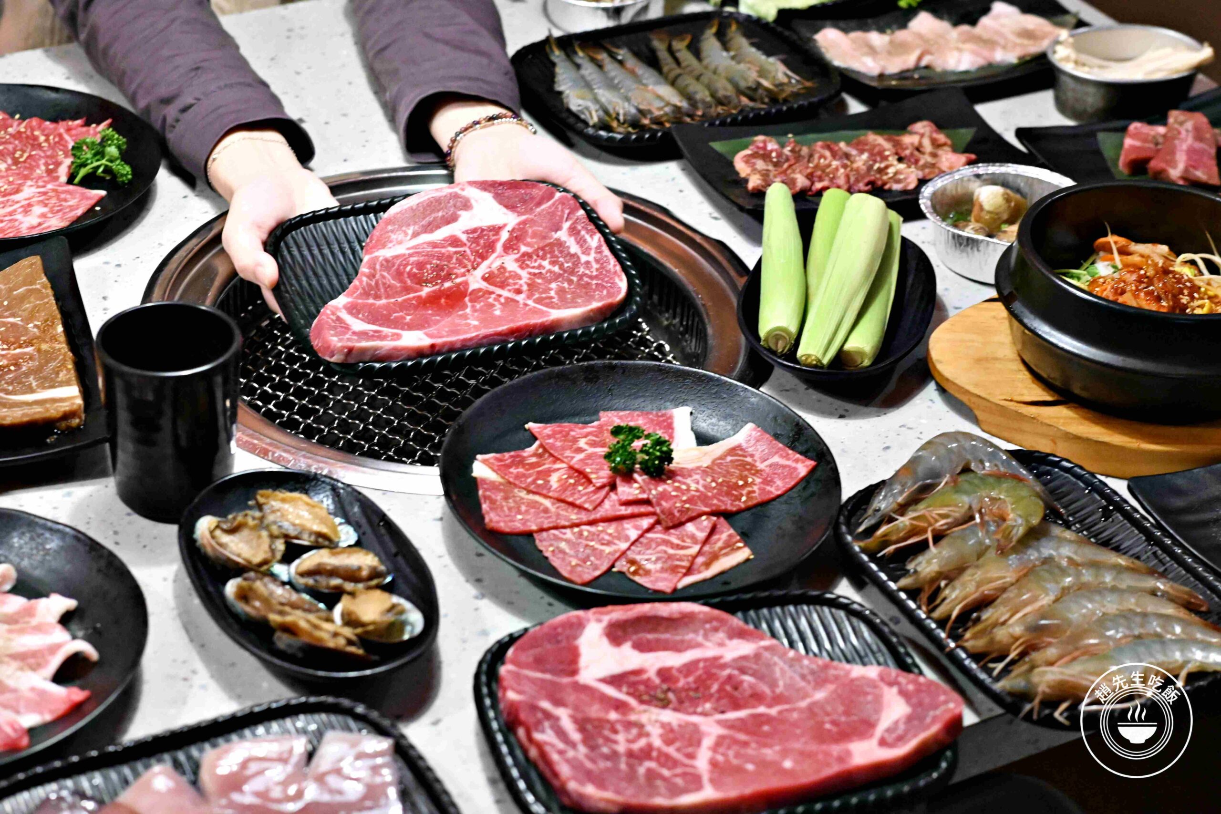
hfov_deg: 27.0
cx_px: 610
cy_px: 407
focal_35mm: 75
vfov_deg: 18.2
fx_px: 2544
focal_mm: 50
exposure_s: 1/160
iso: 5000
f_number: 3.5
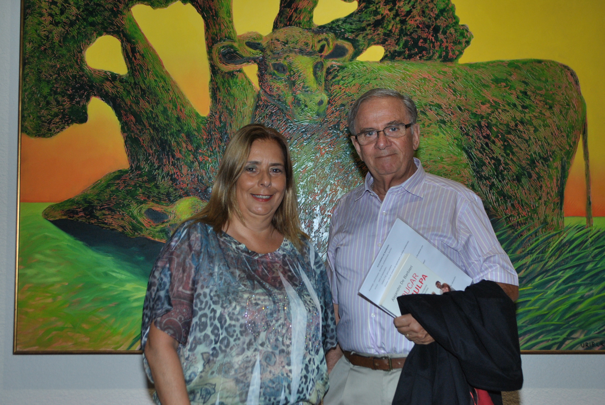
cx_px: 302
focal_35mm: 54
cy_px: 202
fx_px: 909
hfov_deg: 36.8
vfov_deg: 25.1
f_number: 5.6
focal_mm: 36
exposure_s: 1/80
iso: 400
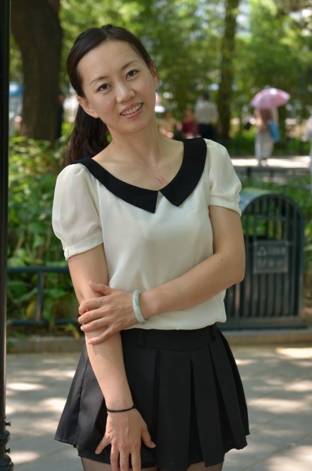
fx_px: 1175
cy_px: 239
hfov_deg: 15.1
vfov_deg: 22.7
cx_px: 134
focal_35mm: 90
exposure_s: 1/160
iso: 100
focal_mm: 52
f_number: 3.5
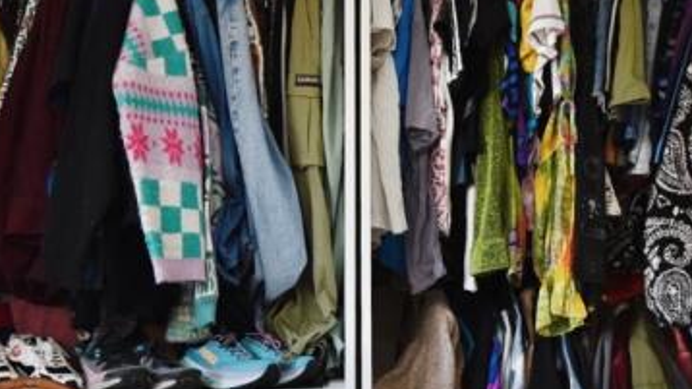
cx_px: 447
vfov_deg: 24.7
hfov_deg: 42.5
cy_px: 270
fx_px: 880
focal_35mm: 48
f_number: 6.3
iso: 400
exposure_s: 1/25
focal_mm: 16
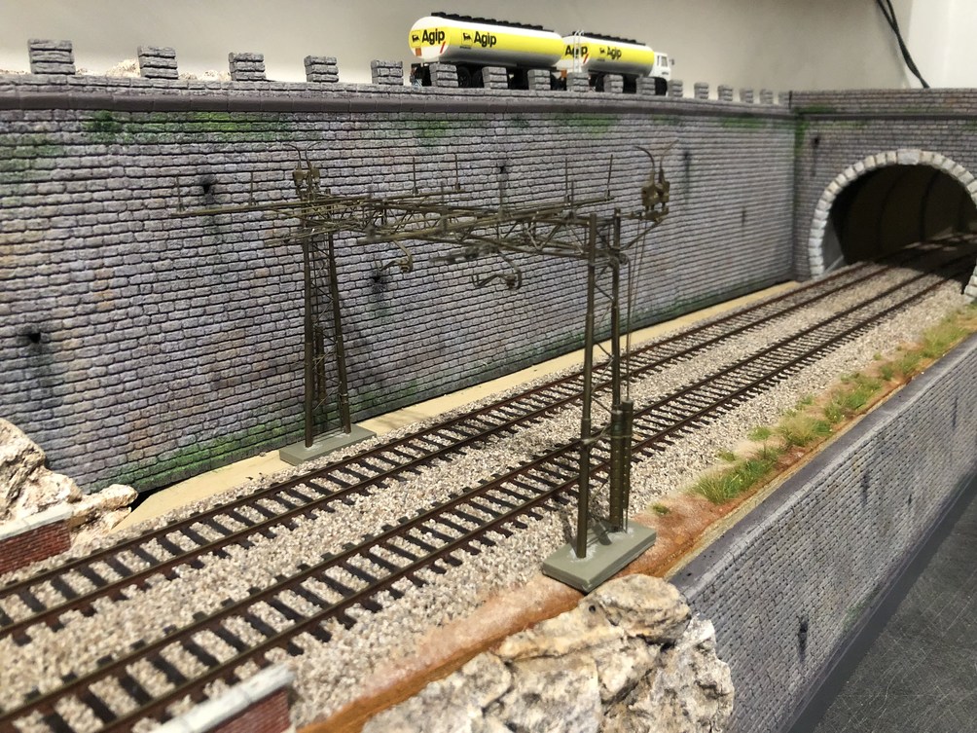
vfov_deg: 49.7
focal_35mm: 28
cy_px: 366
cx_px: 488
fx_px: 790
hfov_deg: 63.4
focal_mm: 3.99
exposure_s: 1/6
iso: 100
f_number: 1.8
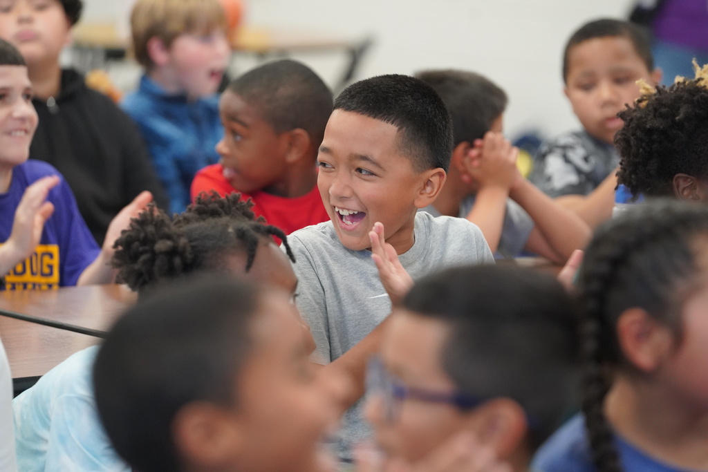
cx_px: 354
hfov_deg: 11.4
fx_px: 3560
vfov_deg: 7.6
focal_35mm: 181
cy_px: 236
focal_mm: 181
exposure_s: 1/200
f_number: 4
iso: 6400
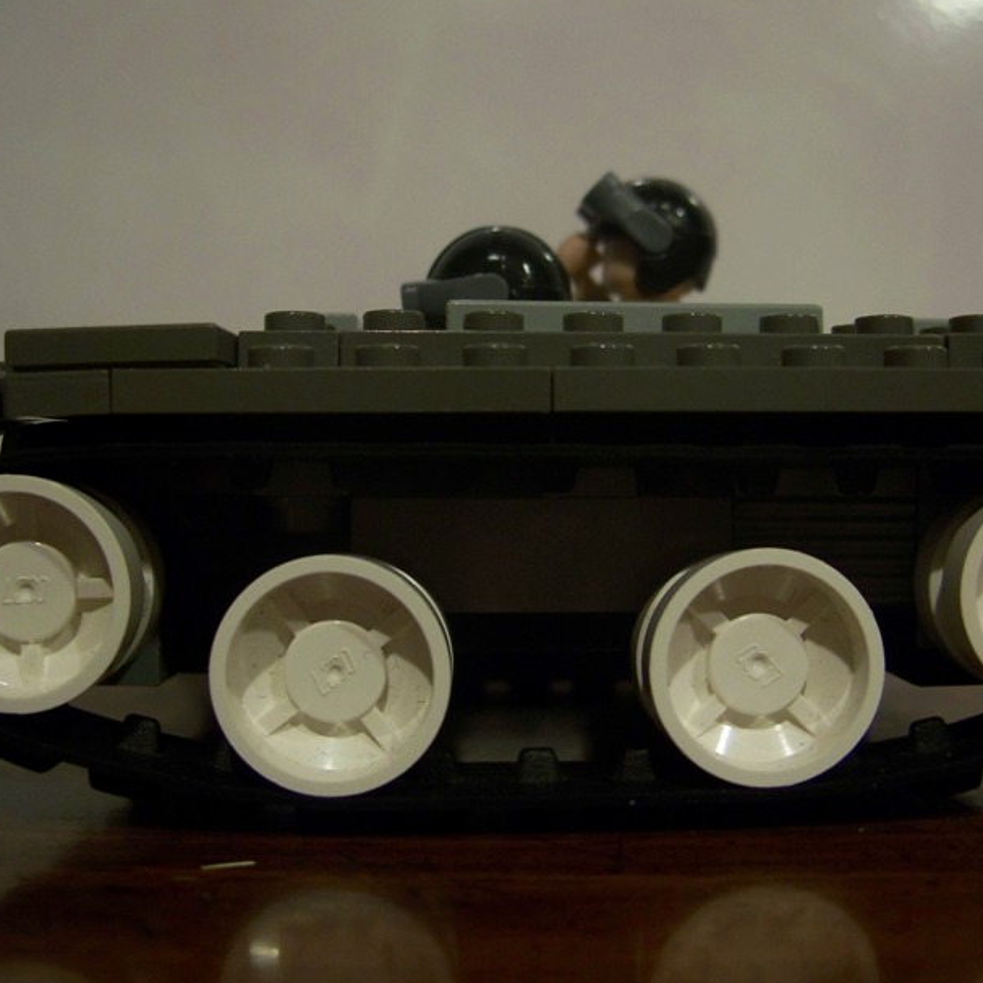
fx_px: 1414
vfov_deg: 38.3
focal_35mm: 44
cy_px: 492
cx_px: 534
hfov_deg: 38.3
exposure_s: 1/15
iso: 200
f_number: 2.8
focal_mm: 7.8
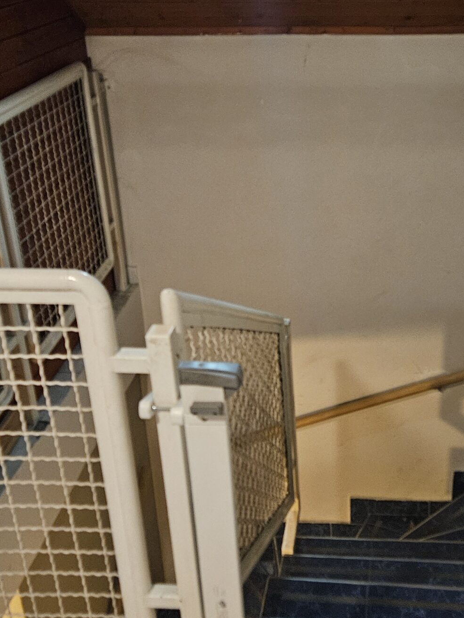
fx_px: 804
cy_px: 265
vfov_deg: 42.0
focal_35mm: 45
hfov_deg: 31.8
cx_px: 332
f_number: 1.8
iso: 640
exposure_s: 1/25
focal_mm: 5.4
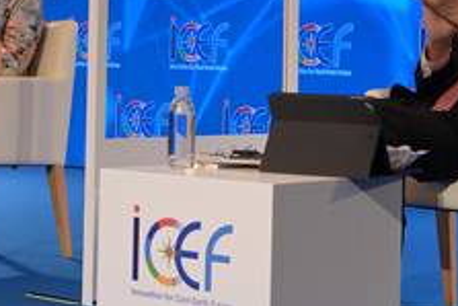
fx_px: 1426
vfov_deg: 12.1
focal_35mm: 112
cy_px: 21
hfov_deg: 18.2
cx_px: 203
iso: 1600
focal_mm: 52
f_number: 5.6
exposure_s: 1/60
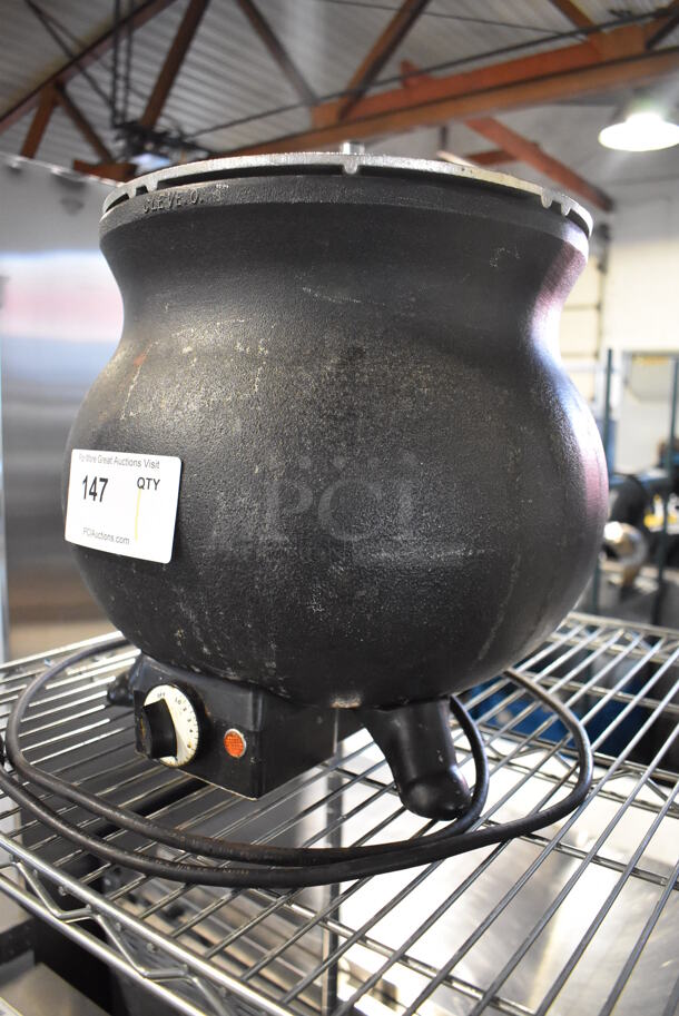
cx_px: 340
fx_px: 763
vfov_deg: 67.3
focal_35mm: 27
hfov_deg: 48.0
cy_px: 508
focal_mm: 18
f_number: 3.5
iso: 4500
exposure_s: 1/125
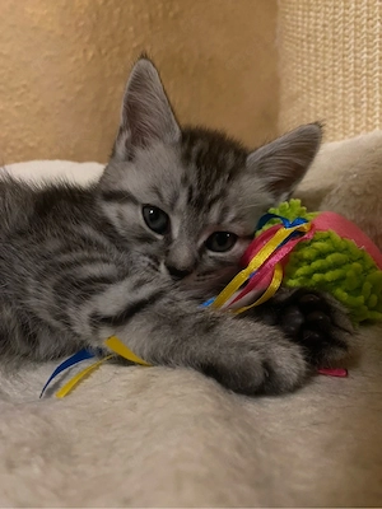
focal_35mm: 25
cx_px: 191
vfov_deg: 69.4
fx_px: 368
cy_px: 254
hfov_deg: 54.9
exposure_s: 1/50
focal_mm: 4.25
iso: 400
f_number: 1.8
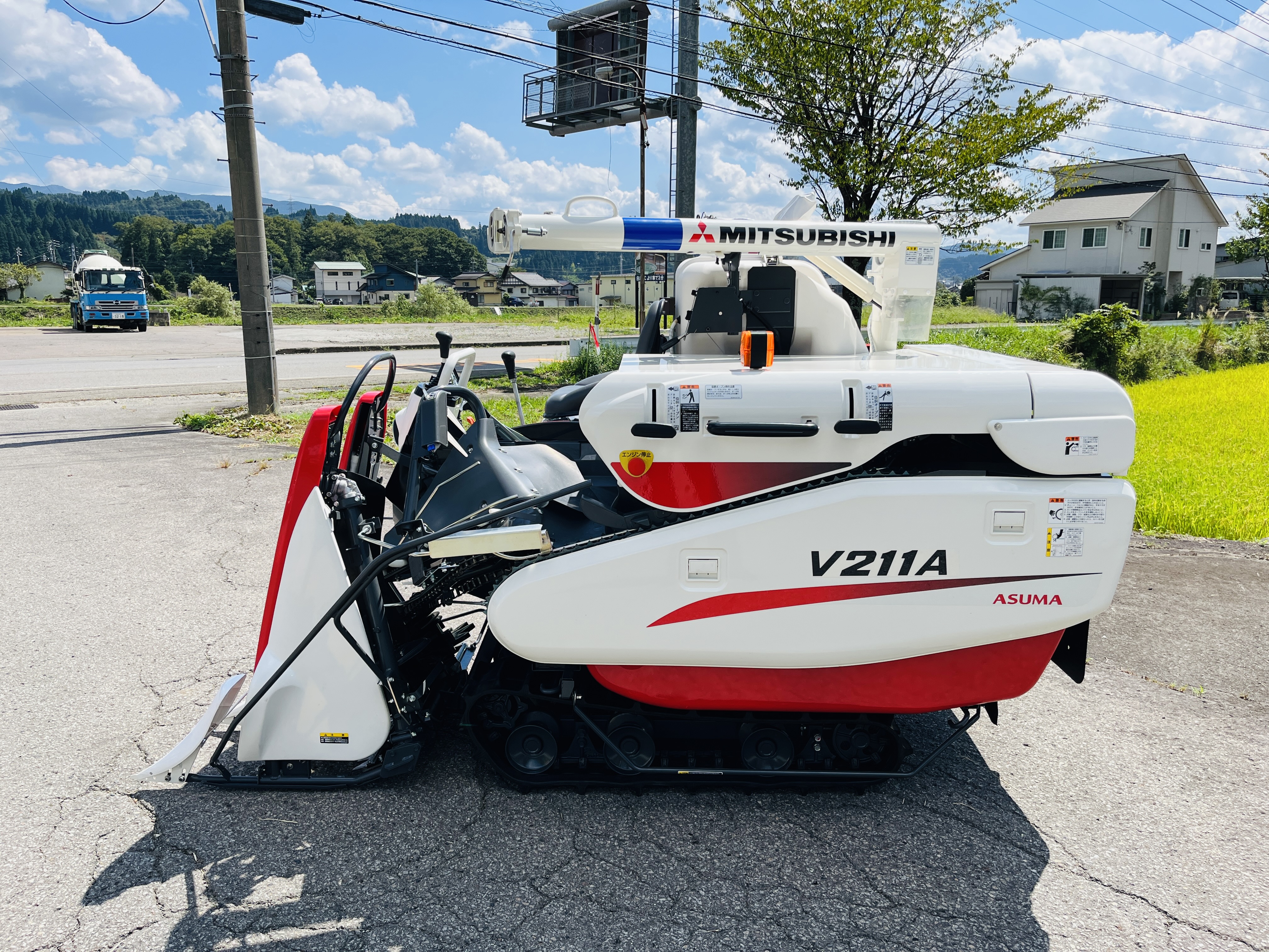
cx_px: 634
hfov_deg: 67.3
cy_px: 476
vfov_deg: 53.1
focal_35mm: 26
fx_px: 953
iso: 50
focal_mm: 5.1
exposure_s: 1/3623
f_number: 1.6
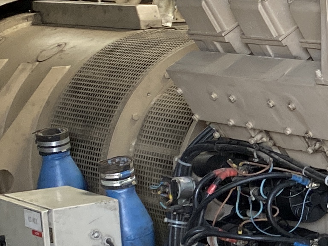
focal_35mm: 136
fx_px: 1288
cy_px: 232
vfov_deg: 10.8
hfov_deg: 13.4
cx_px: 545
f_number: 1.8
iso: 100
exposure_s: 1/121
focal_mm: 4.25
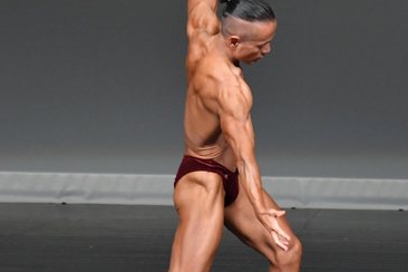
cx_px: 299
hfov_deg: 3.1
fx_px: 7559
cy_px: 159
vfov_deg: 2.1
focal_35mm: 667
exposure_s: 1/400
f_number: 5.6
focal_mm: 210
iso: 4000
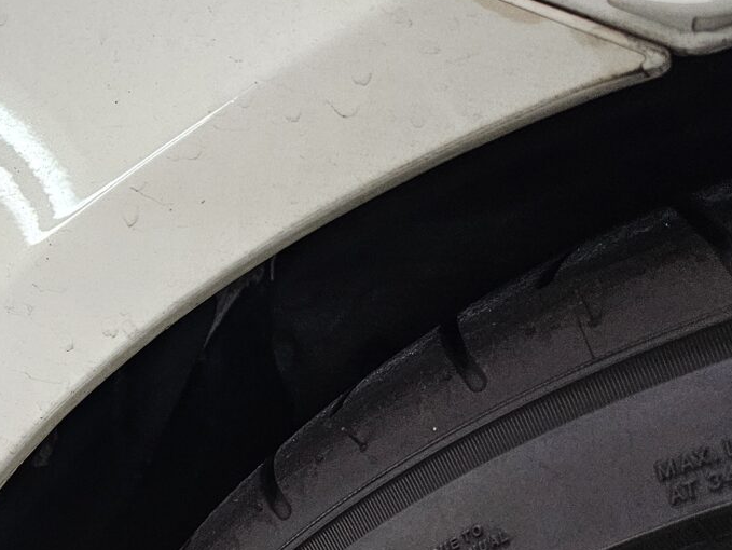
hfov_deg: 26.9
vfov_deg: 22.6
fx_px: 1375
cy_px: 279
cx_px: -114
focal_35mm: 65
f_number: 1.7
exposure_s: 1/359
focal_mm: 6.3
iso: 400
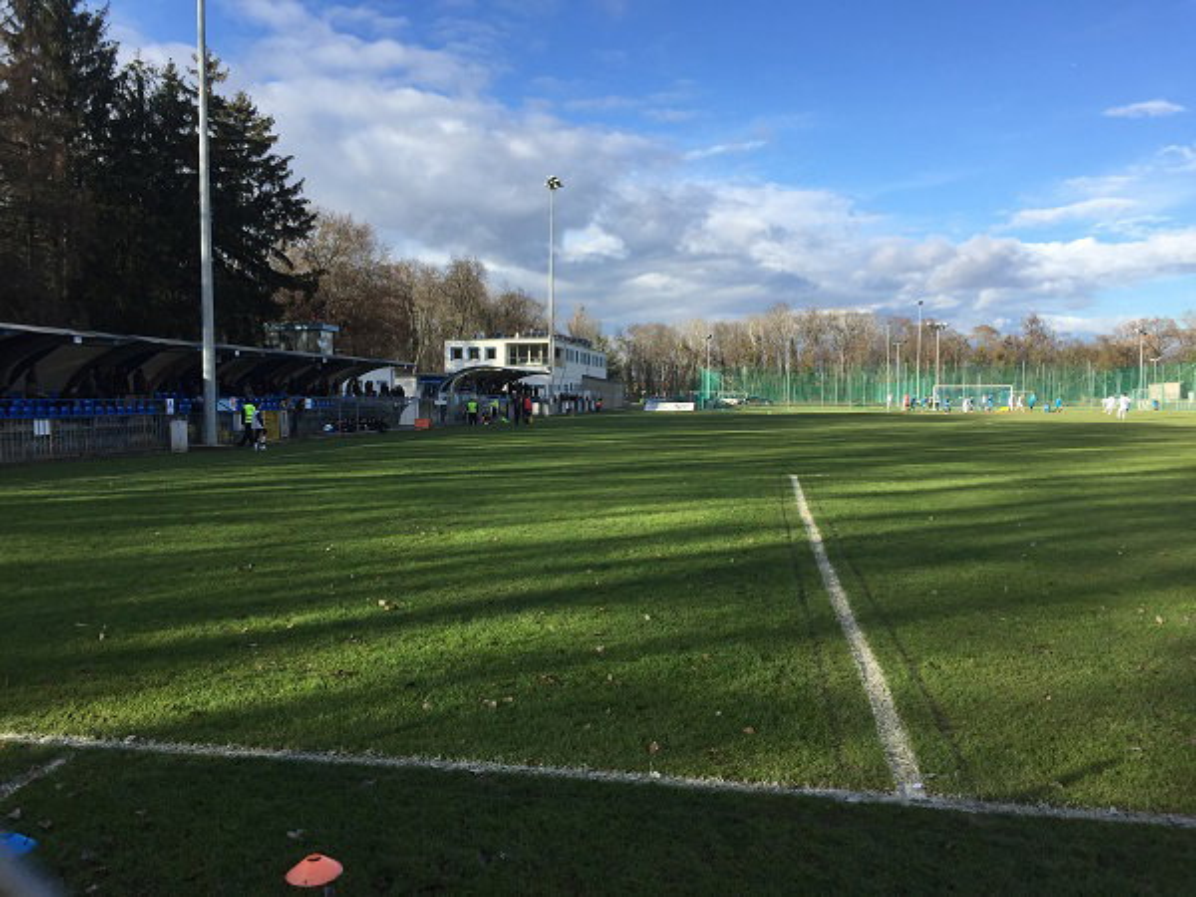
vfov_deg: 48.2
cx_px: 598
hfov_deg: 61.7
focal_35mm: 29
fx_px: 1002
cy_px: 448
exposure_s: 1/1236
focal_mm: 4.15
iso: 32
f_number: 2.2
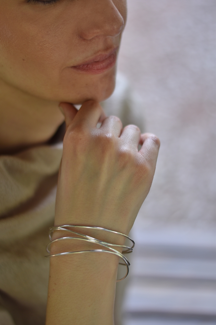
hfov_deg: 18.2
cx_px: 108
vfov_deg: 27.0
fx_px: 675
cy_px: 162
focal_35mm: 75
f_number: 1.8
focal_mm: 50
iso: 100
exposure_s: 1/320
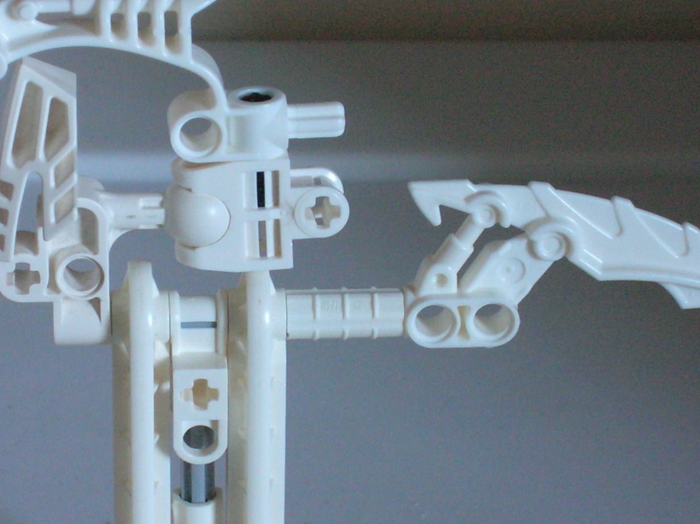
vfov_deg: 8.9
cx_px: 223
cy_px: 285
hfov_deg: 11.8
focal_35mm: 167
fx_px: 3375
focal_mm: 15
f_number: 4.5
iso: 200
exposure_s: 1/2.6
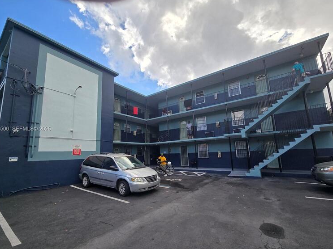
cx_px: 160
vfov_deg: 85.6
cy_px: 129
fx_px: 135
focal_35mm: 14
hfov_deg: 102.0
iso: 50
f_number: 2.2
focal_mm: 2.2
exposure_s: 1/1358
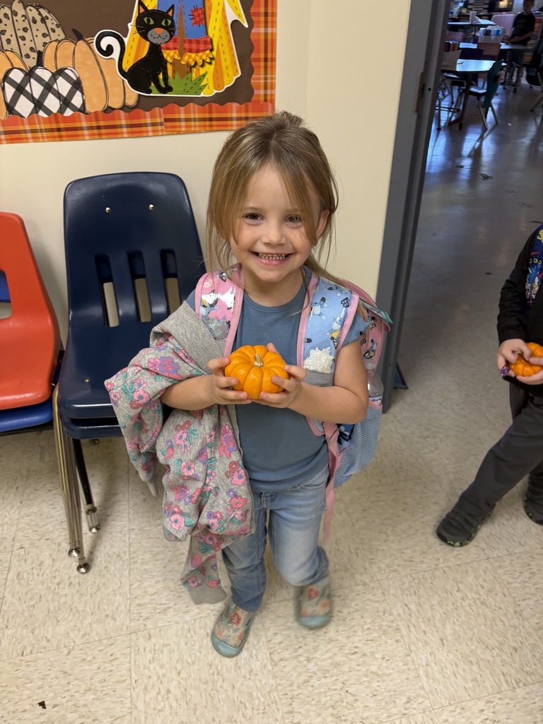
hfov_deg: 53.1
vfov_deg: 67.3
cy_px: 362
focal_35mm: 26
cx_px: 272
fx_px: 544
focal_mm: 5.96
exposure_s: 1/60
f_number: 1.6
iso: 125
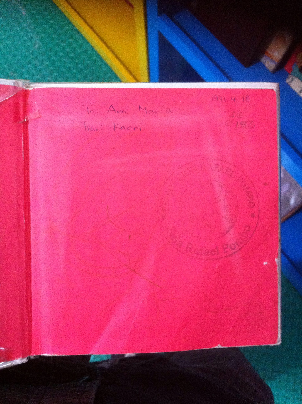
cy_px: 202
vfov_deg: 52.7
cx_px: 151
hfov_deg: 40.6
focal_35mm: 35
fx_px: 408
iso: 500
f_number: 2.8
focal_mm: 3.85
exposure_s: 1/15
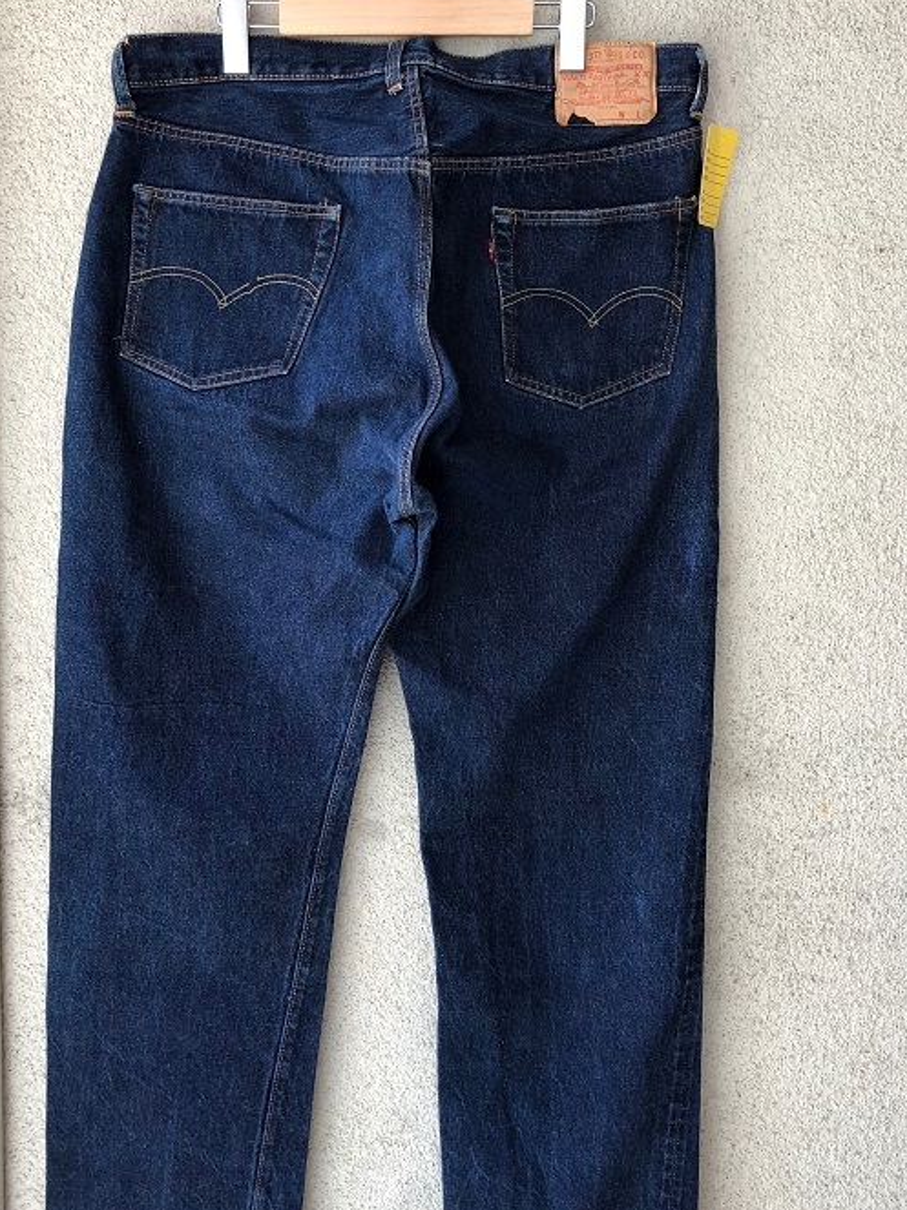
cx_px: 394
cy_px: 653
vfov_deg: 52.6
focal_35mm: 35
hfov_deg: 40.6
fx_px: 1223
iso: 40
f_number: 1.8
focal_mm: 3.99
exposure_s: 1/122
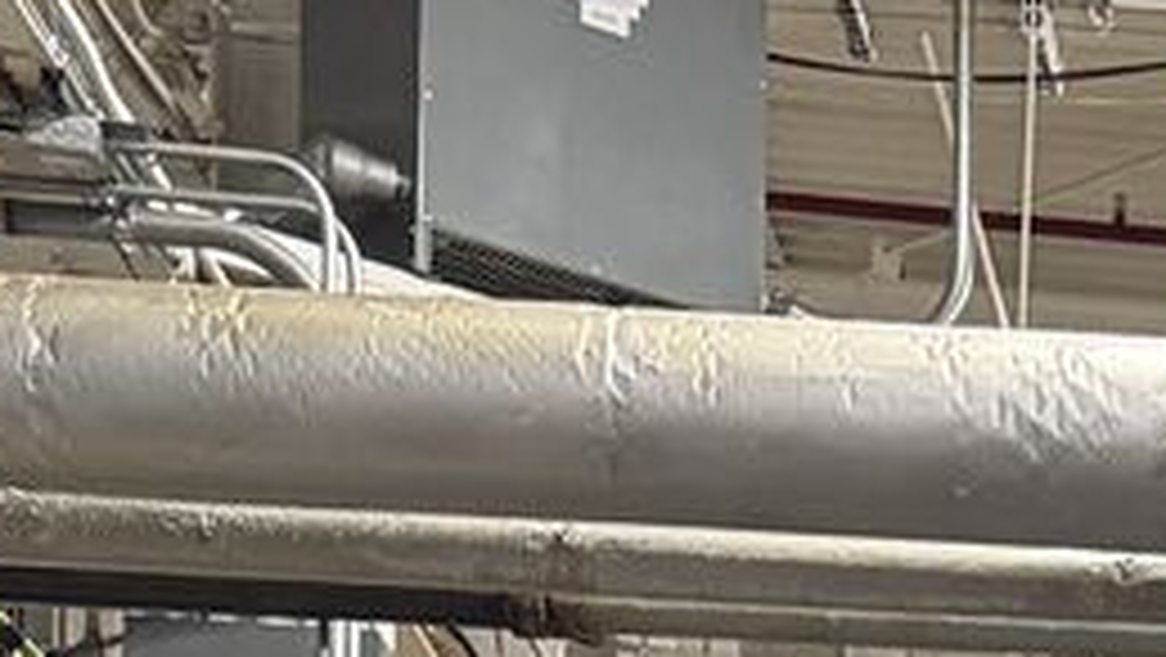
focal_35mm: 194
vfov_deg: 5.2
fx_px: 6001
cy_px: 3056
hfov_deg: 10.4
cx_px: 2093
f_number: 1.78
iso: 250
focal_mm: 6.76
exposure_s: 1/60
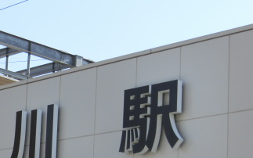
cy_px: 159
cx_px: 15
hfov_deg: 16.3
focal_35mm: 126
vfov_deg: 10.3
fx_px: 869
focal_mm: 10.7
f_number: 5
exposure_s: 1/320
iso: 80
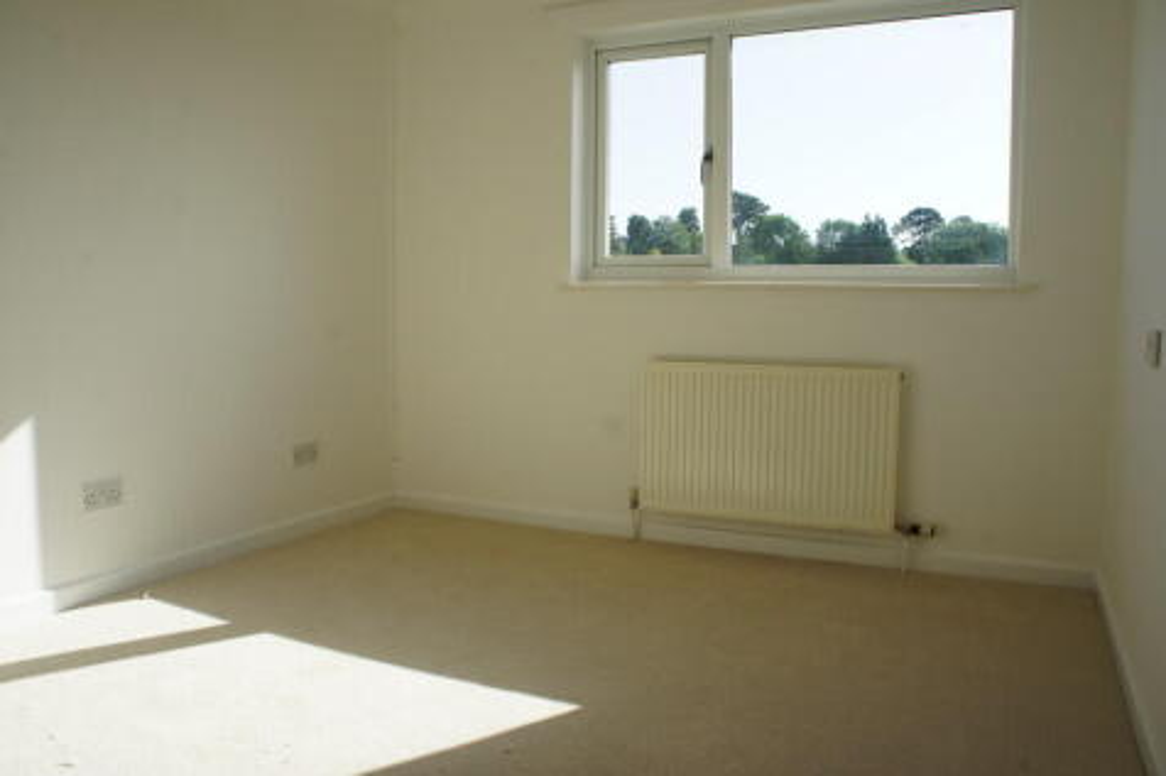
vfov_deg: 47.9
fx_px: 874
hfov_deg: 67.4
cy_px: 388
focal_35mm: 27
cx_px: 583
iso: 200
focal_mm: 18
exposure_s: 1/100
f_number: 11
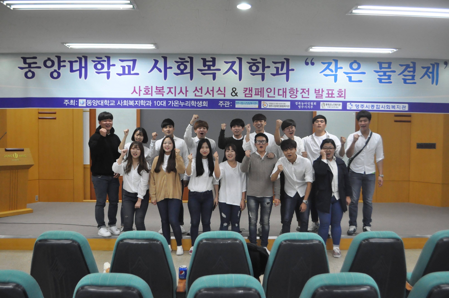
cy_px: 149
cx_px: 224
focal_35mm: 33
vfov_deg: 39.9
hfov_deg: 57.3
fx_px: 411
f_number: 4.5
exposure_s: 1/160
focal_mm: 22
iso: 1600
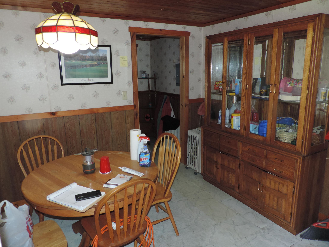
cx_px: 164
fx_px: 228
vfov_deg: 56.8
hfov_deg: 71.6
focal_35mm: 24
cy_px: 124
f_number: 3
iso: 200
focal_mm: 4.3
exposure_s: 1/30
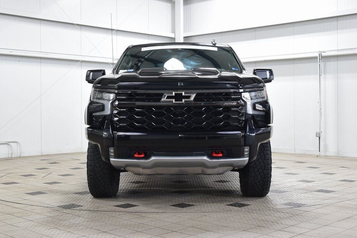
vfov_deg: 25.8
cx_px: 178
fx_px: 521
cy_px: 119
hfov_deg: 37.8
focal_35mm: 52
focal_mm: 35
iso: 720
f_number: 6.3
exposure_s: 1/15
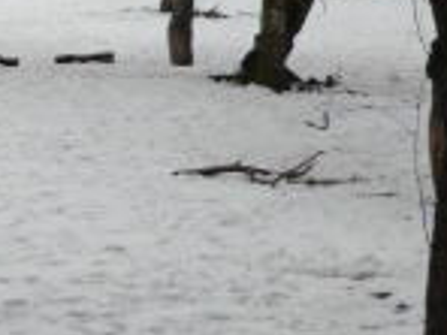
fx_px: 1847
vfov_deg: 10.2
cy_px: -66
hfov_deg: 13.2
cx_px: -160
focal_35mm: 143
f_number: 2.8
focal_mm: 5.5
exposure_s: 1/640
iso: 100
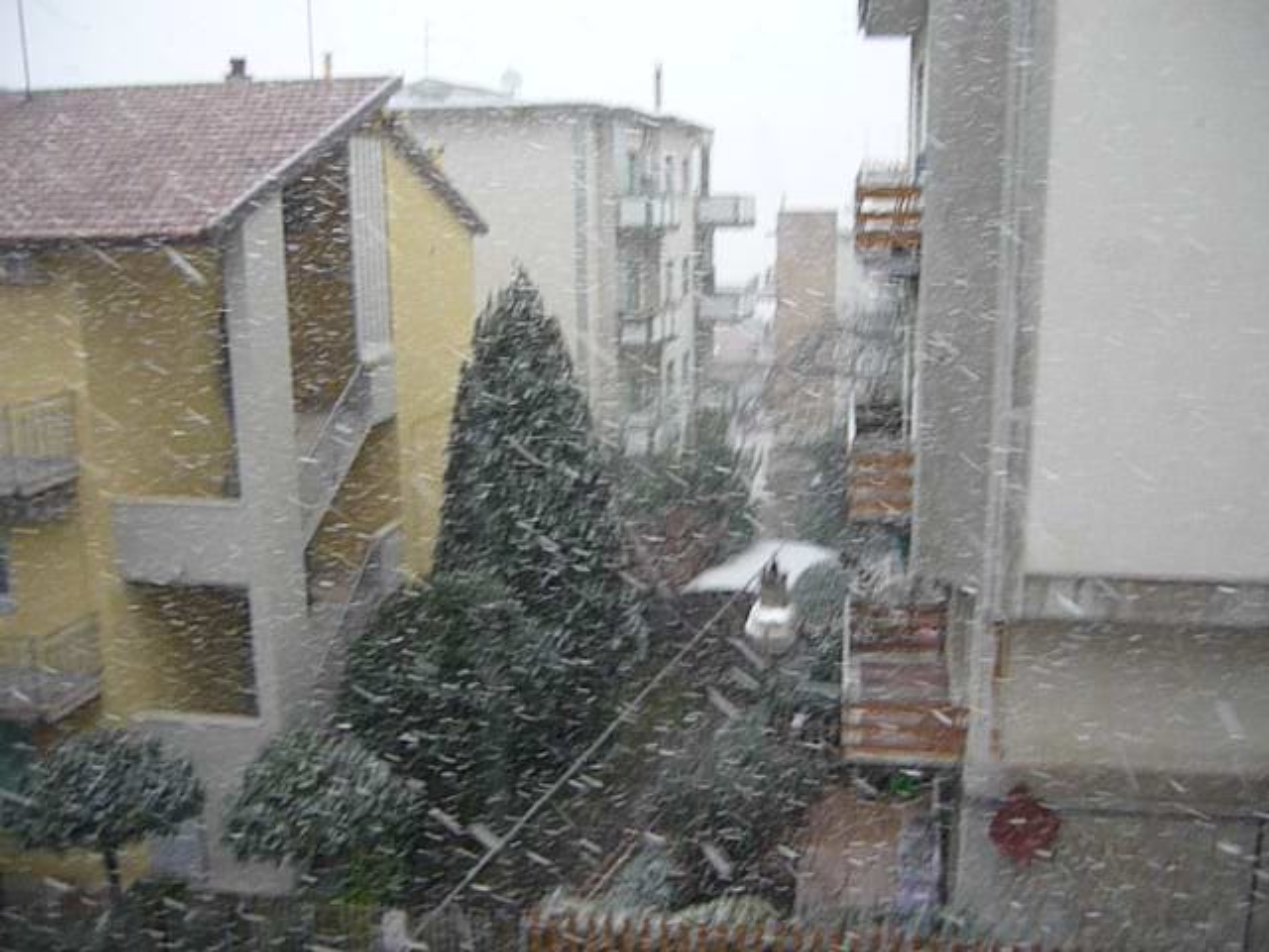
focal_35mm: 33
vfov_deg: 42.9
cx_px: 634
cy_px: 476
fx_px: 1210
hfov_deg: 55.4
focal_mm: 5.5
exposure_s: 1/30
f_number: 8
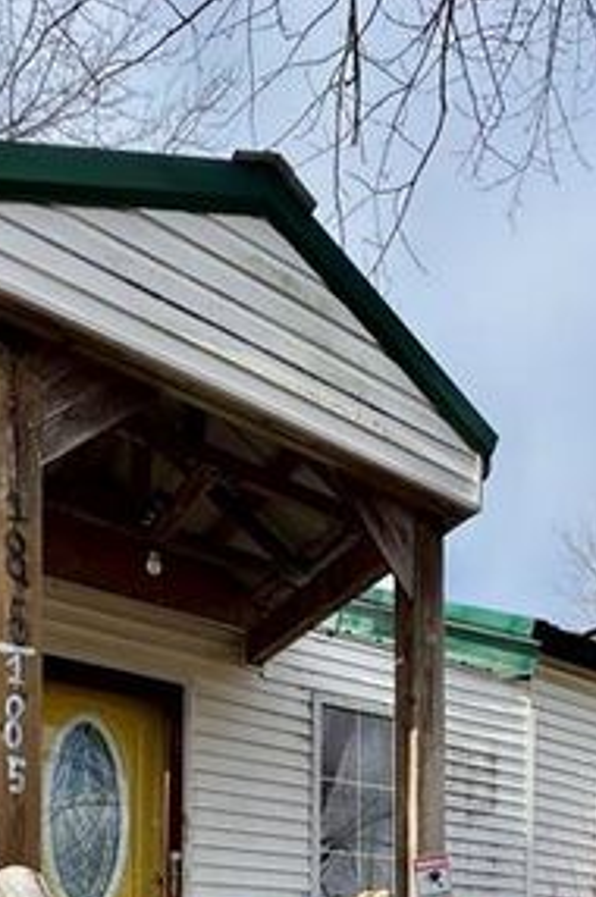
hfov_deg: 38.7
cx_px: 333
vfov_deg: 43.3
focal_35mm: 34
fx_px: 846
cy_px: 986
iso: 40
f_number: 2.2
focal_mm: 2.22
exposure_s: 1/921
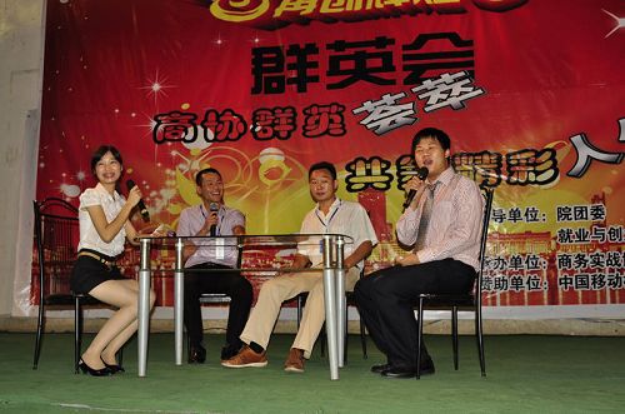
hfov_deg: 49.6
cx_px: 312
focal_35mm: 39
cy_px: 207
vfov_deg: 34.1
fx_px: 676
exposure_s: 1/60
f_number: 5.6
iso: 400
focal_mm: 26
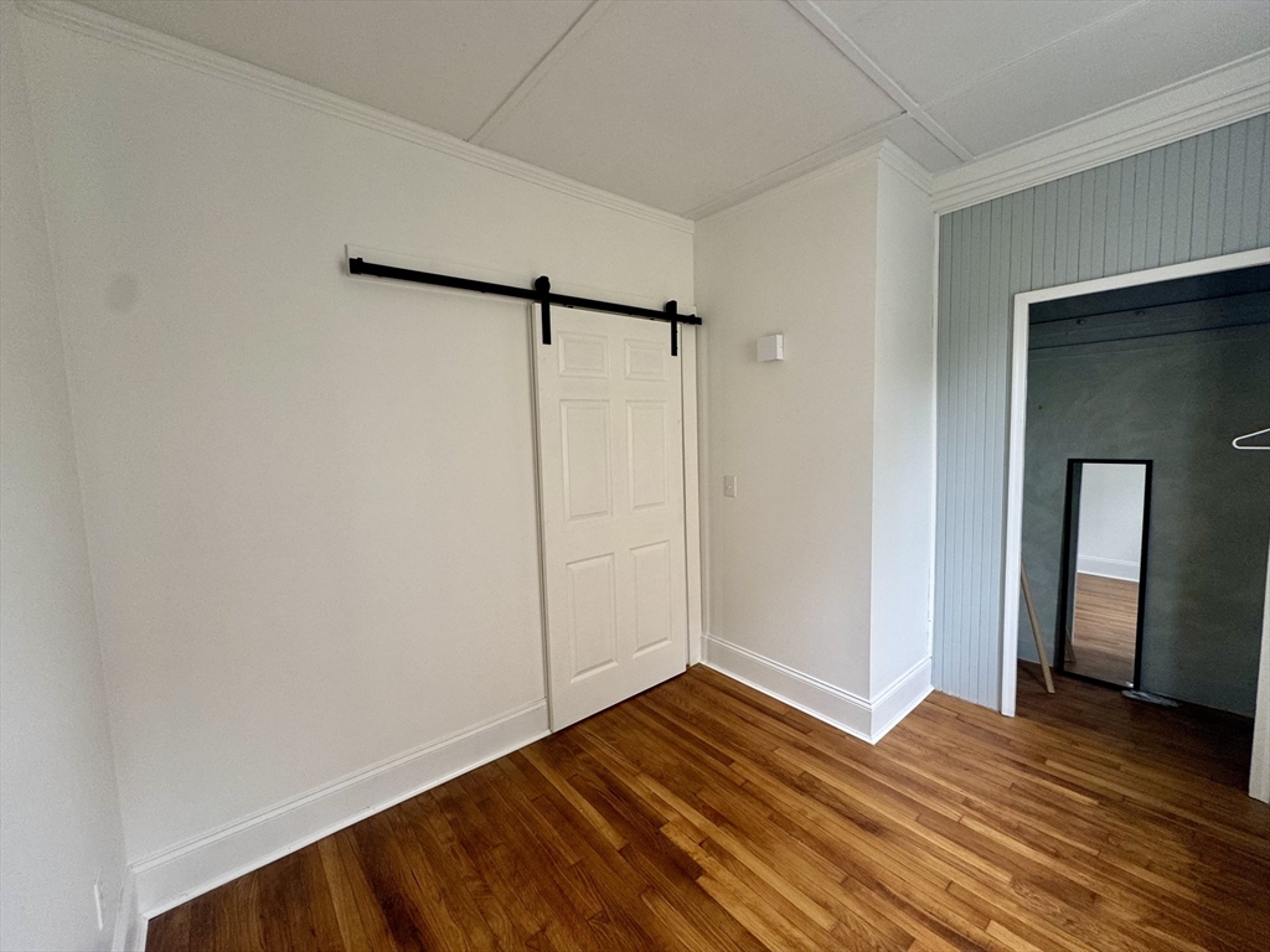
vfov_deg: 85.7
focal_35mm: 14
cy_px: 476
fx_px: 514
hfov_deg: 102.1
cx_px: 635
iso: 125
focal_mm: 2.22
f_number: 2.2
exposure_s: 1/99
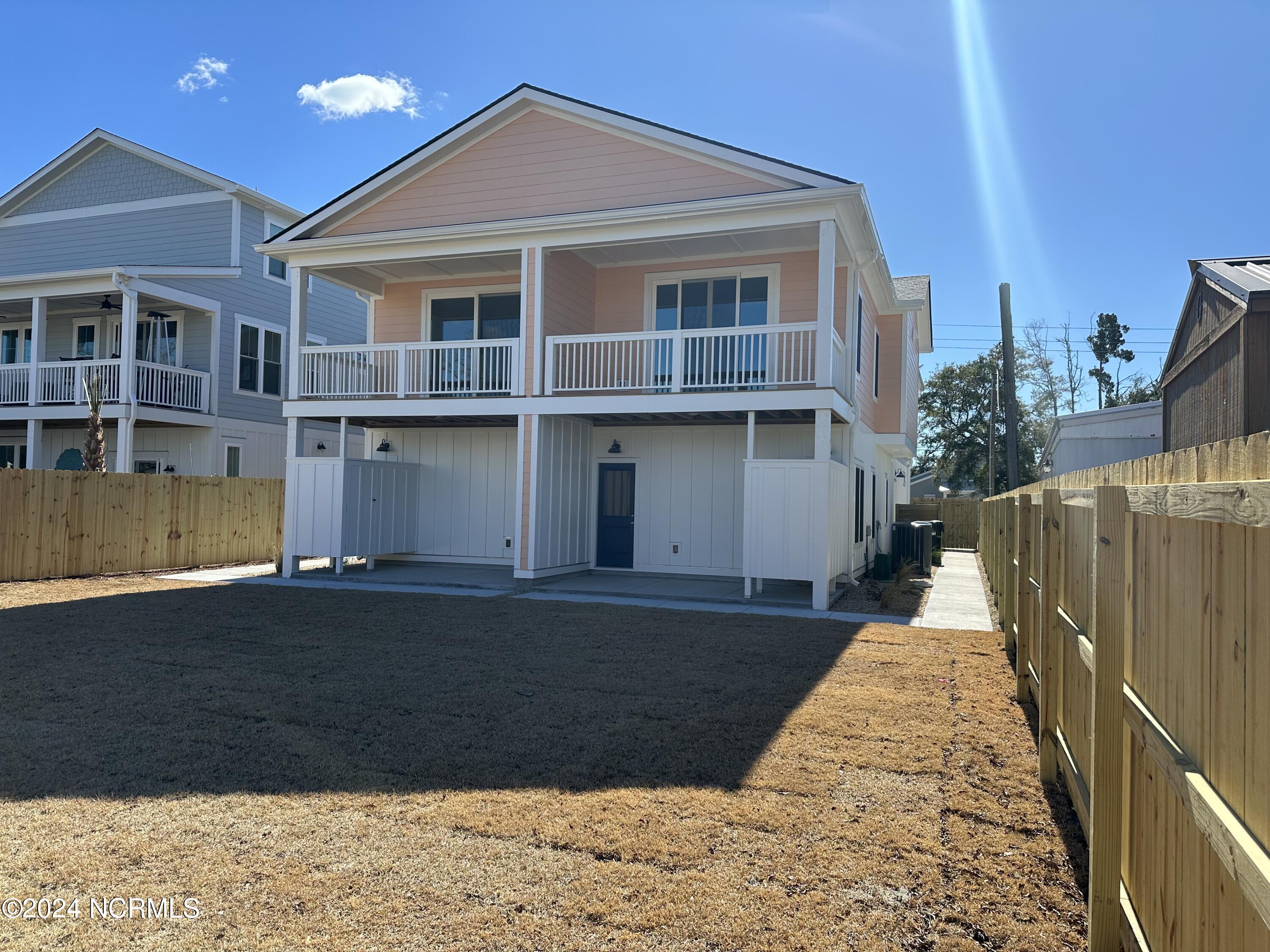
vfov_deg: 56.8
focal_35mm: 24
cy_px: 476
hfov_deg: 71.6
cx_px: 635
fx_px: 881
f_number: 1.78
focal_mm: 6.86
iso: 80
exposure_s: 1/4016
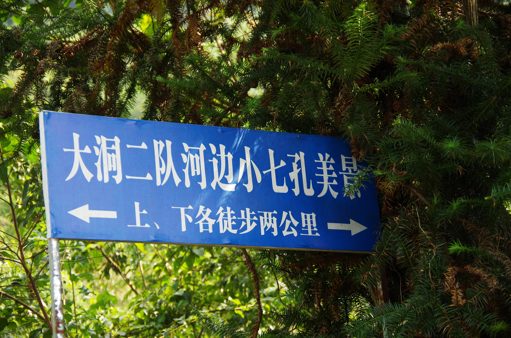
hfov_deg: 20.1
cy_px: 169
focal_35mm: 102
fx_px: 1445
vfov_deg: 13.4
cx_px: 256
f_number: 5.6
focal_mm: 68
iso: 200
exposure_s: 1/200
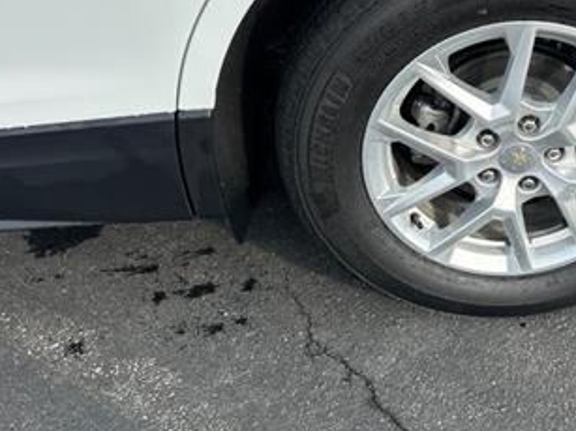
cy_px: 178
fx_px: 832
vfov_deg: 29.0
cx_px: 535
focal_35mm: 50
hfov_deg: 35.6
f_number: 1.78
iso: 80
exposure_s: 1/2732
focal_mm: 6.86
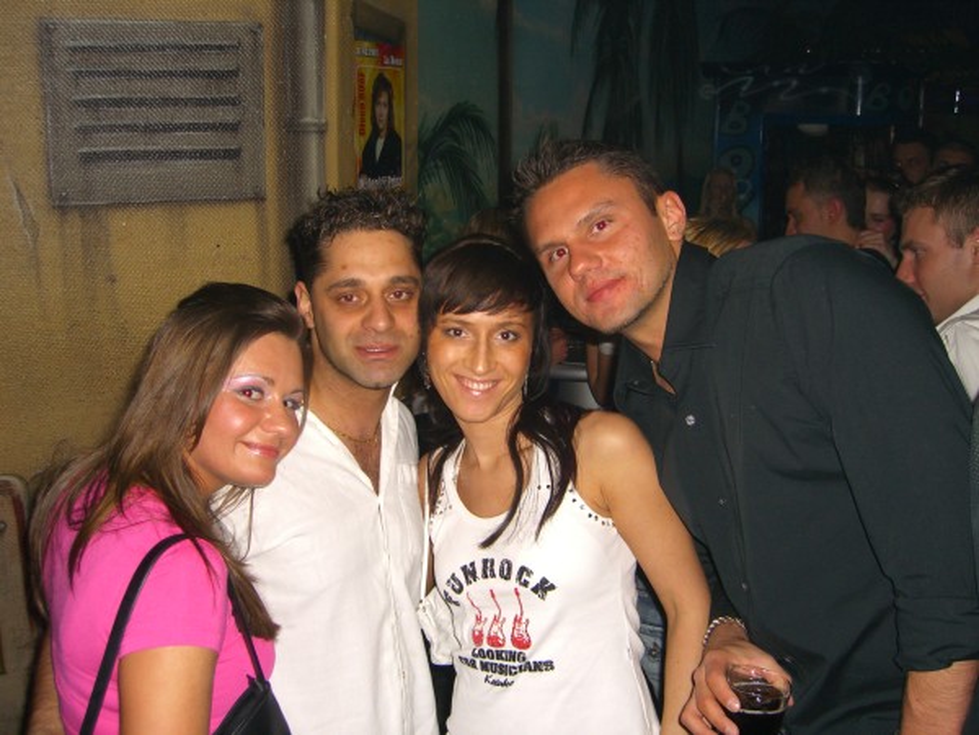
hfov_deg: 49.0
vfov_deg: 37.7
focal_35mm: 38
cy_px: 368
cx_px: 490
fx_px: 1075
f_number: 2.8
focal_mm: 7.9
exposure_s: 1/60
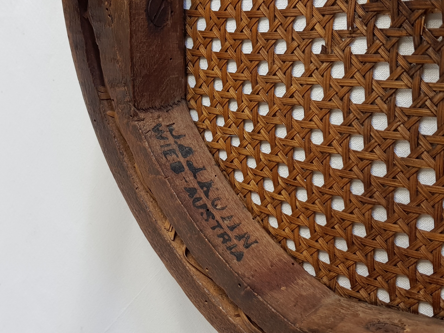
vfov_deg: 53.1
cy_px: 166
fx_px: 333
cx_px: 222
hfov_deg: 67.3
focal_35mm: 26
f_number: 1.7
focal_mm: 4.2
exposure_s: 1/50
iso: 64
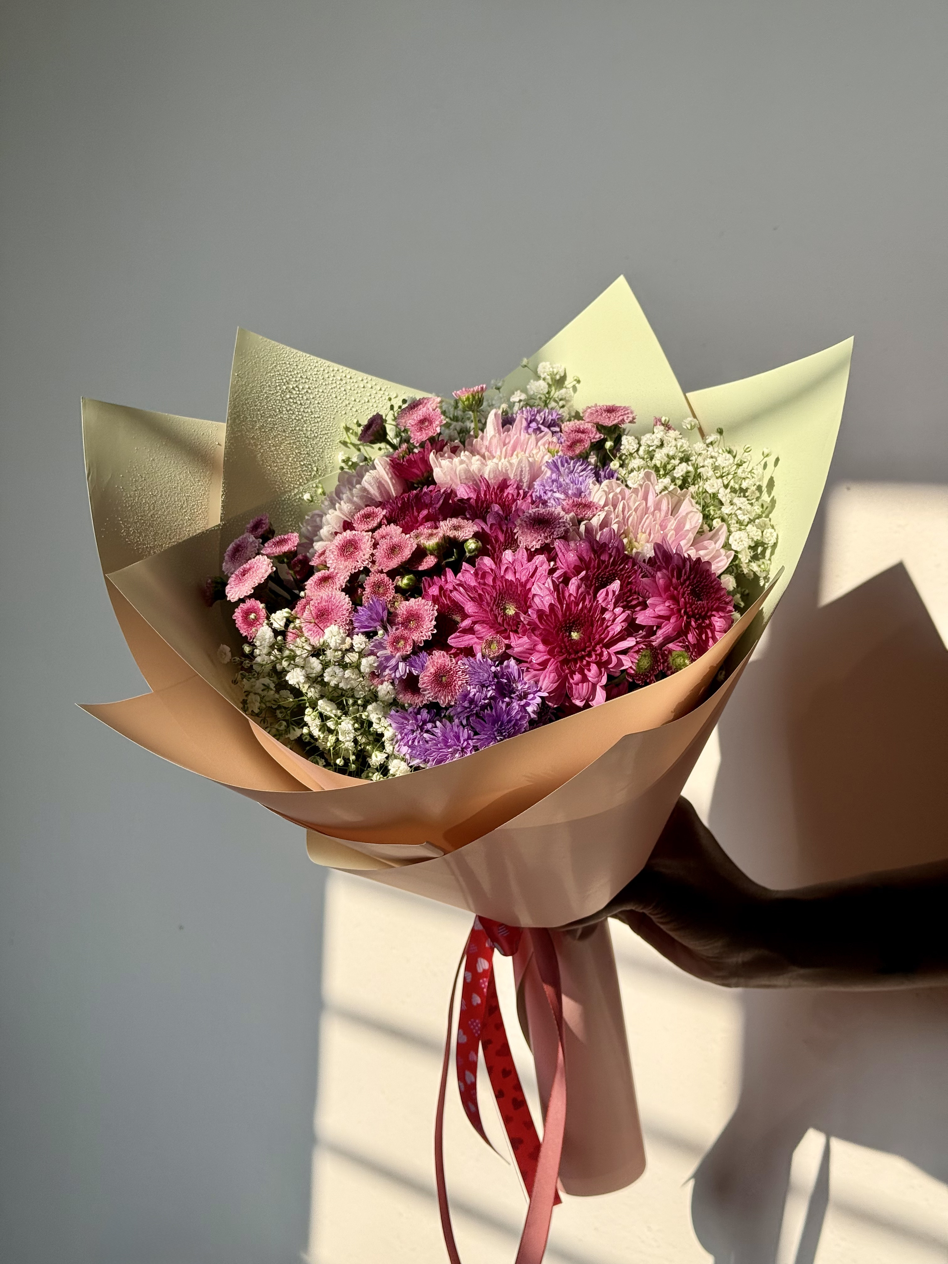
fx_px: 1753
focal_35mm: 48
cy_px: 632
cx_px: 474
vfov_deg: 39.7
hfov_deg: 30.3
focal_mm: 6.76
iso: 80
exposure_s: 1/2762
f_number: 1.78
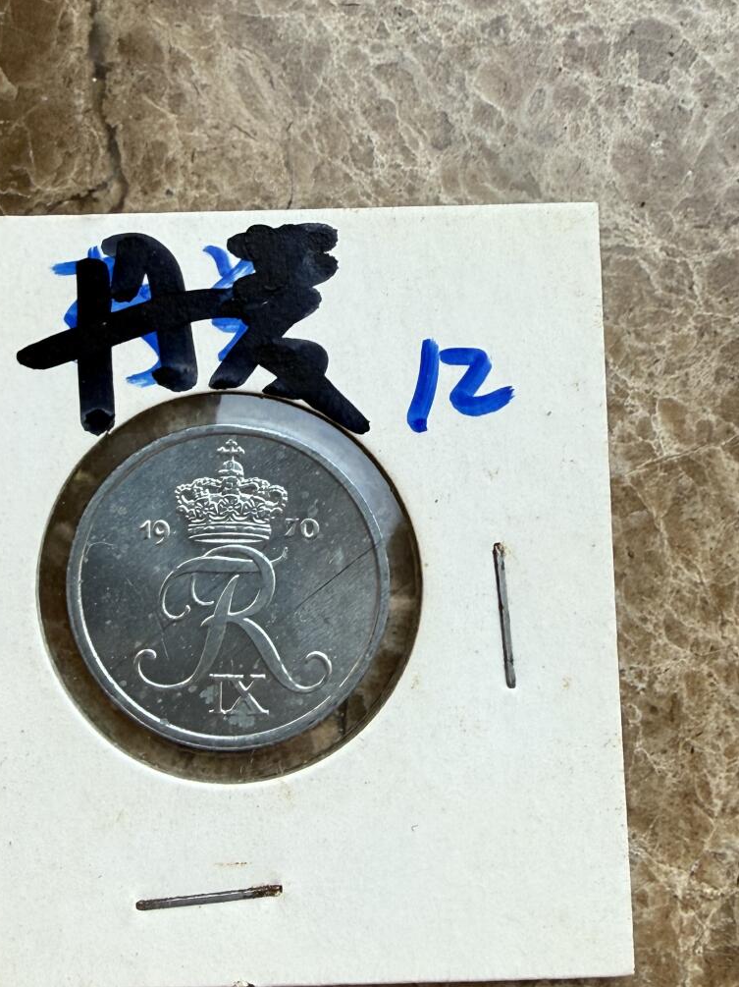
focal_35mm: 43
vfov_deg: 43.8
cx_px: 241
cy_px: 536
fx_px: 1225
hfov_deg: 33.3
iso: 80
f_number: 2.2
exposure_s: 1/99
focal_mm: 2.22
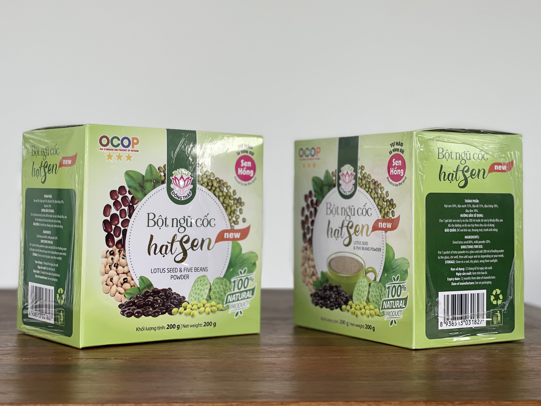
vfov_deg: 28.0
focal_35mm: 52
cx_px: 270
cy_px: 203
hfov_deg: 36.8
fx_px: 813
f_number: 2
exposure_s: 1/163
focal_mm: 6
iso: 25
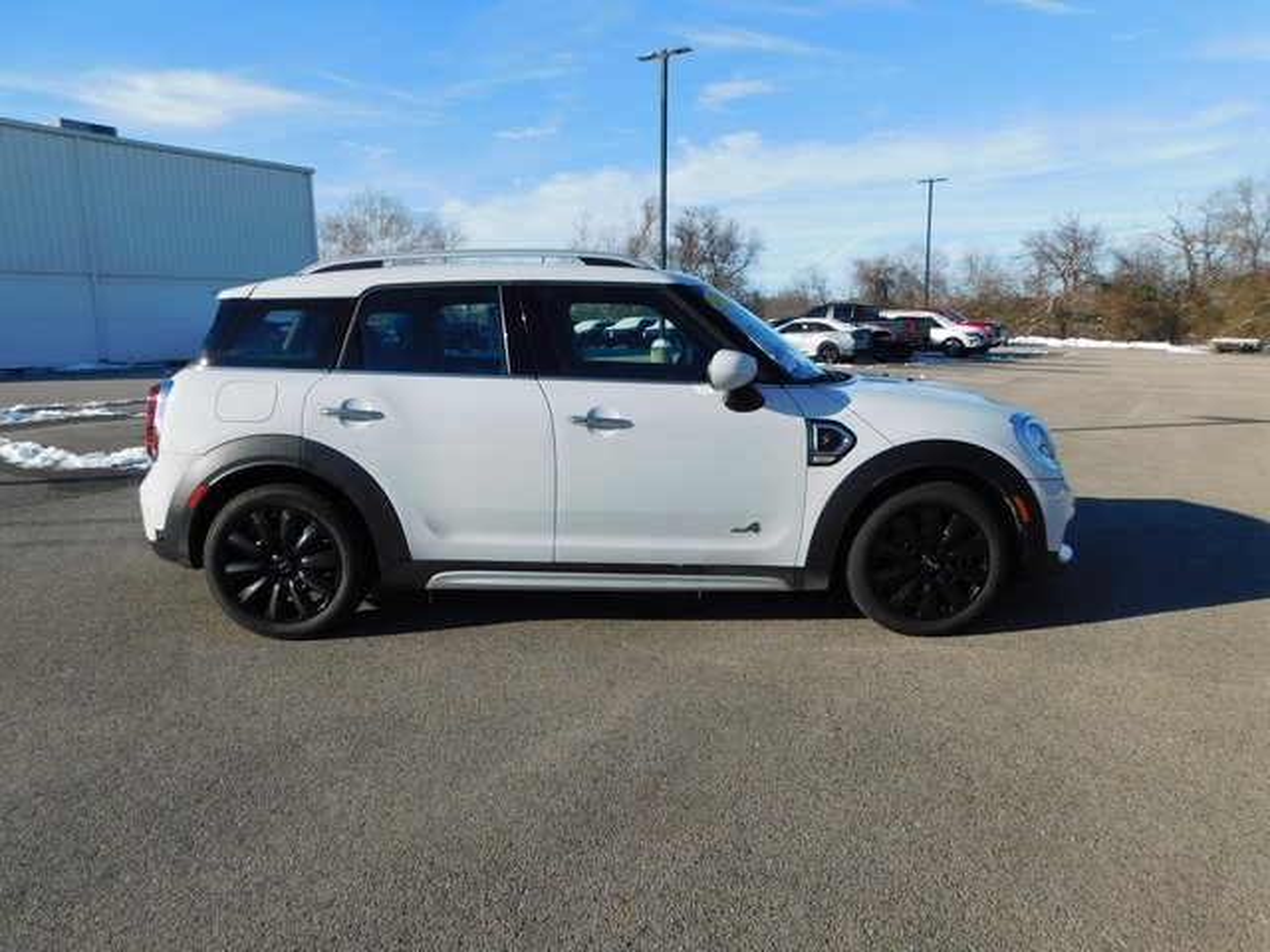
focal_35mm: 23
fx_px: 844
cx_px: 635
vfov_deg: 58.9
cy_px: 476
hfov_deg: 73.9
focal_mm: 4
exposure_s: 1/640
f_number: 6
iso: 125
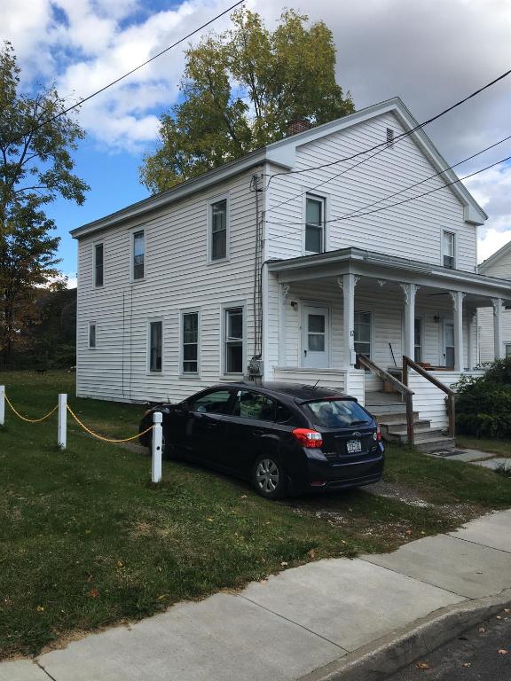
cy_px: 340
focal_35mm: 29
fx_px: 571
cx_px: 256
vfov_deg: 61.7
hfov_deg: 48.2
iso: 25
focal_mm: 4.15
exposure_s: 1/793
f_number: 2.2
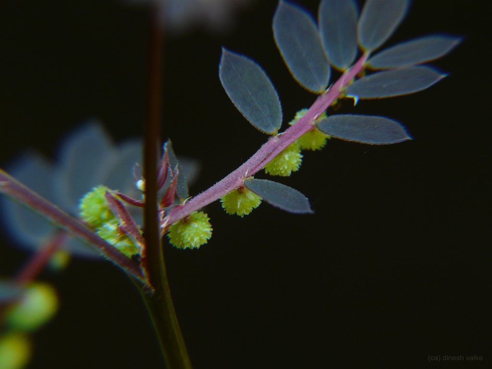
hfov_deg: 23.6
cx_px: 246
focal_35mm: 83
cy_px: 184
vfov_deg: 17.8
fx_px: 1180
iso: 100
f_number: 3.2
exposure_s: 1/80
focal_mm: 13.6
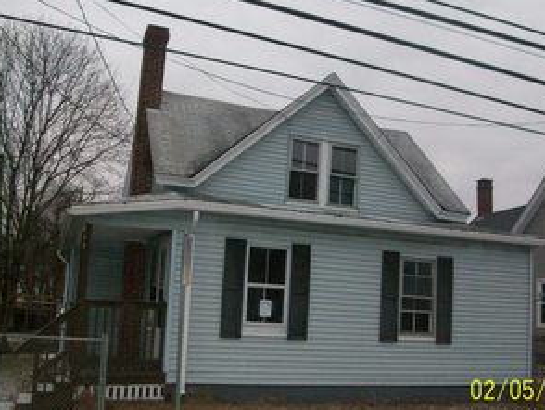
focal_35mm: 40
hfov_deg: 46.6
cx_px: 311
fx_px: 630
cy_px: 208
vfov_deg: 36.0
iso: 320
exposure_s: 1/512
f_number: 2.8
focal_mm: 5.7
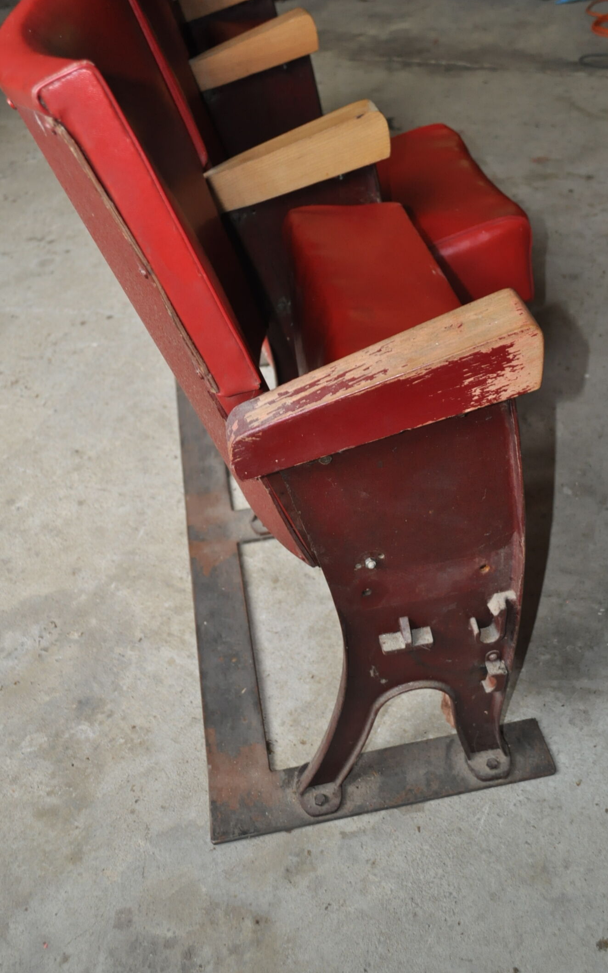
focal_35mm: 34
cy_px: 484
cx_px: 305
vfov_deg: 56.7
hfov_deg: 37.3
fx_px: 901
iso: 800
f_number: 3.8
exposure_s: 1/60
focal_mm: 22
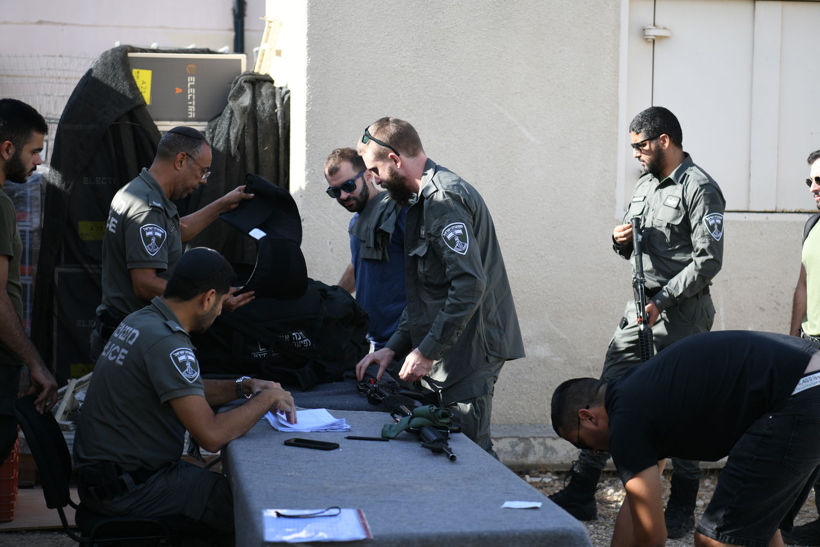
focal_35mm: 70
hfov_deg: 28.8
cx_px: 410
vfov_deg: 19.5
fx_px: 1594
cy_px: 274
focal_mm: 70
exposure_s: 1/250
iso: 64
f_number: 3.5
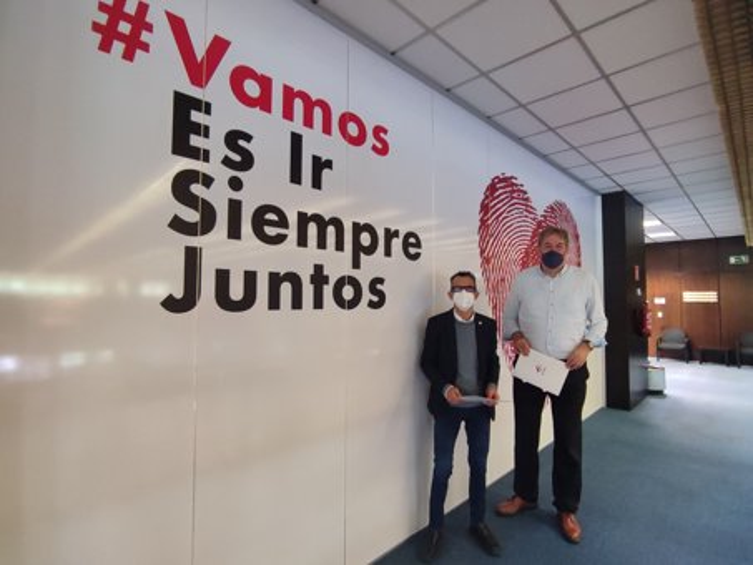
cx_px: 376
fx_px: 348
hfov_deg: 94.5
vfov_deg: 78.1
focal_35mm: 16
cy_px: 282
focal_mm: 1.65
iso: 782
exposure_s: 1/33
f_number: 2.2
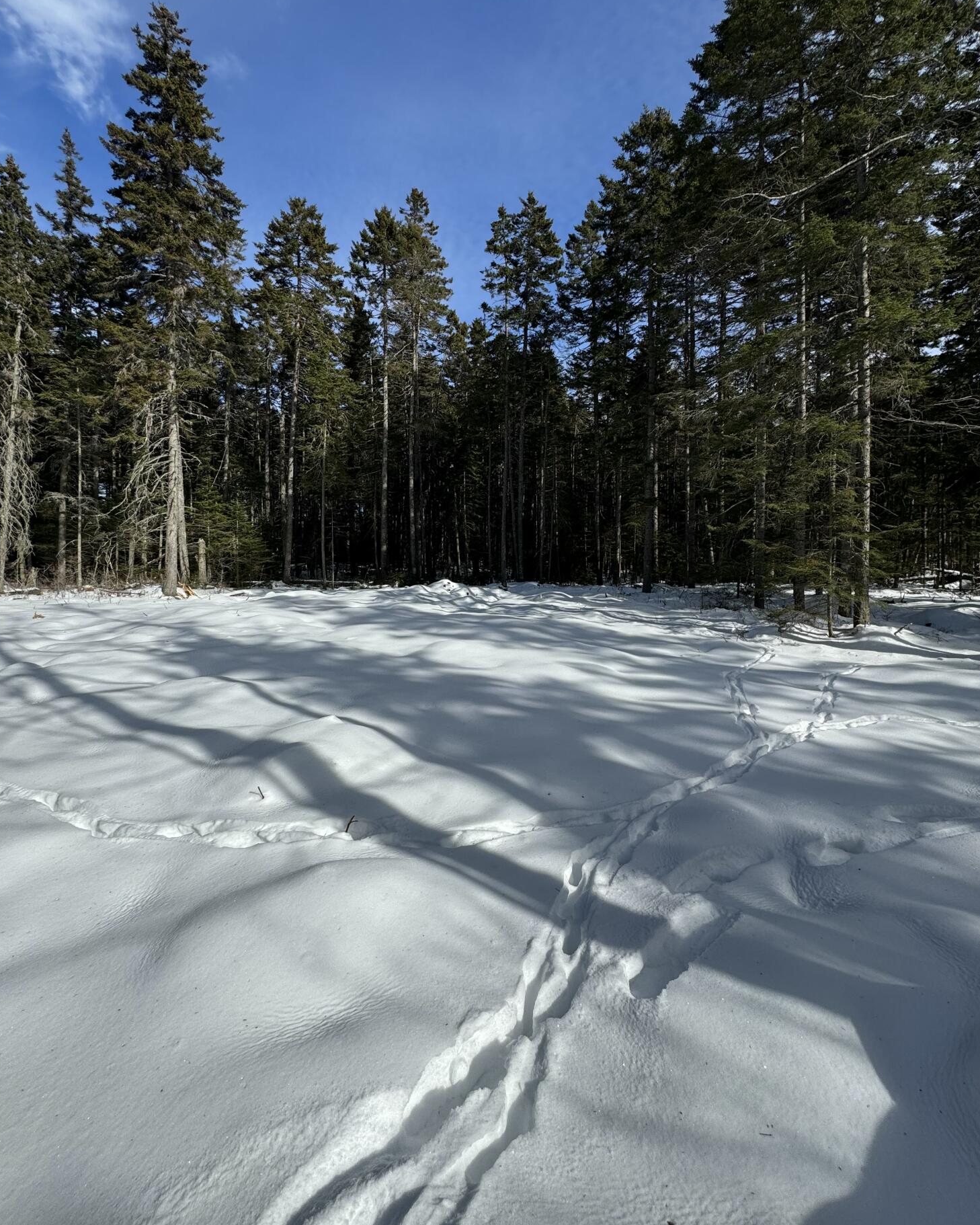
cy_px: 567
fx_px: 544
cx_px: 494
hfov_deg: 84.0
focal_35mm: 15
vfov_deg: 96.6
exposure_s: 1/2584
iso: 50
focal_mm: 2.22
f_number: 2.2
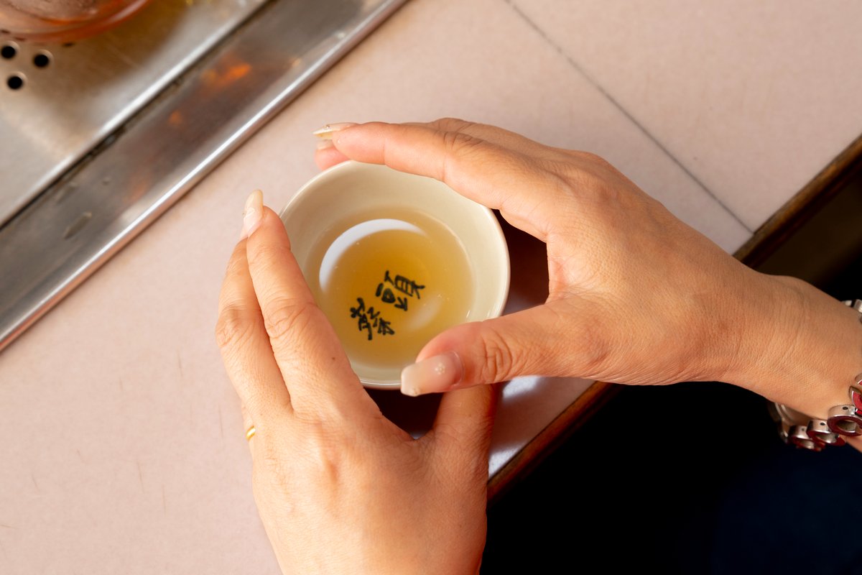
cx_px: 431
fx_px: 1939
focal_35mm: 81
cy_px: 288
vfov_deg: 16.9
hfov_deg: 25.1
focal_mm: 54
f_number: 4
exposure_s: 1/50
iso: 160
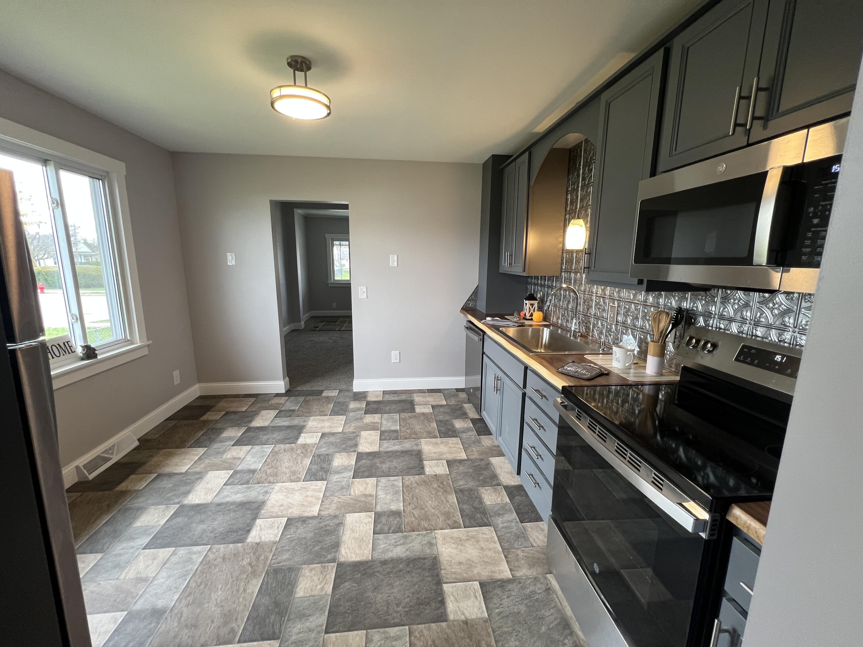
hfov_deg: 106.2
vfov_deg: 89.9
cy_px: 324
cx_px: 432
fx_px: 324
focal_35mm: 13
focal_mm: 1.57
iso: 125
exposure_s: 1/60
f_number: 1.8
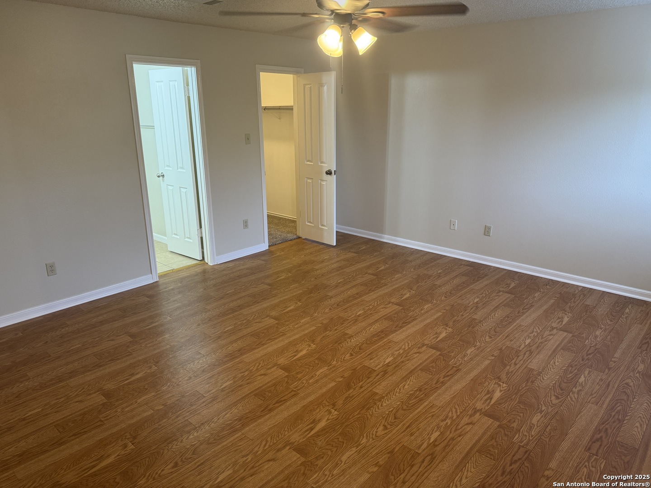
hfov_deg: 71.6
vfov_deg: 56.8
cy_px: 244
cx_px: 326
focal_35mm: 24
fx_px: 451
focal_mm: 6.76
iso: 160
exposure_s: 1/60
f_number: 1.78
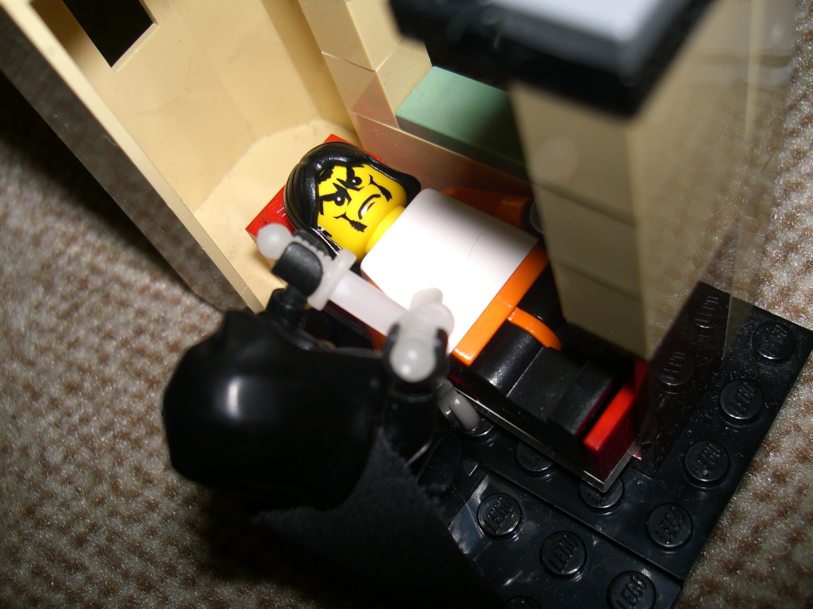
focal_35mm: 38
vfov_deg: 37.7
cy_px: 304
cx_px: 406
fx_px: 892
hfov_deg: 49.0
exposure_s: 1/60
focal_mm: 6.3
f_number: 3.1
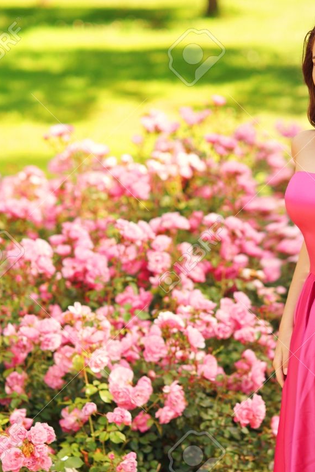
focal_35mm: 128
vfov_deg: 16.0
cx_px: 293
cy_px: 236
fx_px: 1681
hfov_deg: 10.6
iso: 125
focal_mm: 85
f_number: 2.5
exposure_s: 1/500
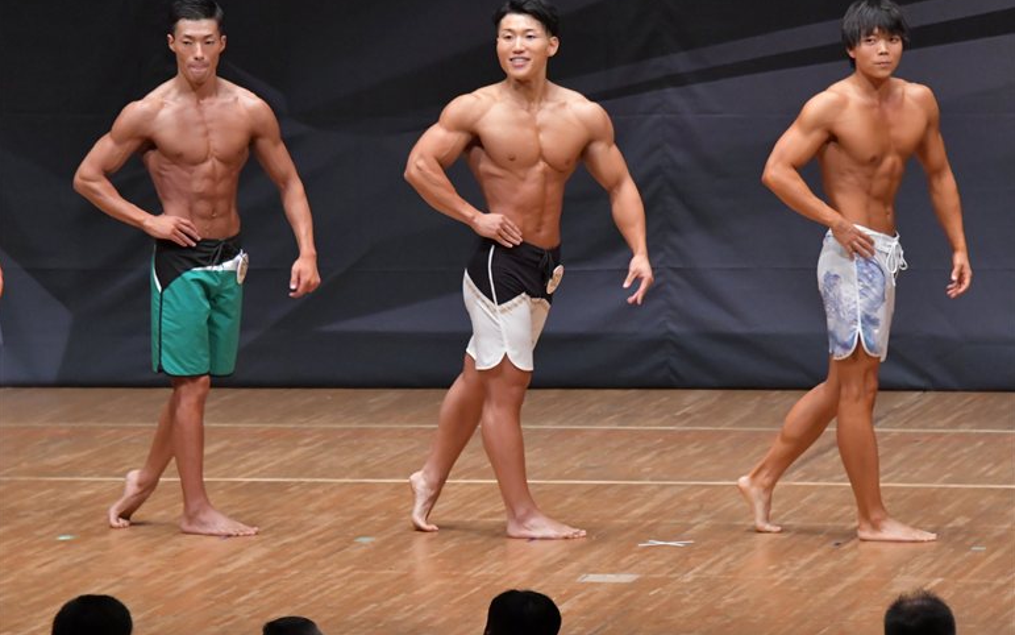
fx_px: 7220
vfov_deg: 5.0
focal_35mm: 261
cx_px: 506
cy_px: 302
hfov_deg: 8.0
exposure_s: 1/400
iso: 6400
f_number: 5.6
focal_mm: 170
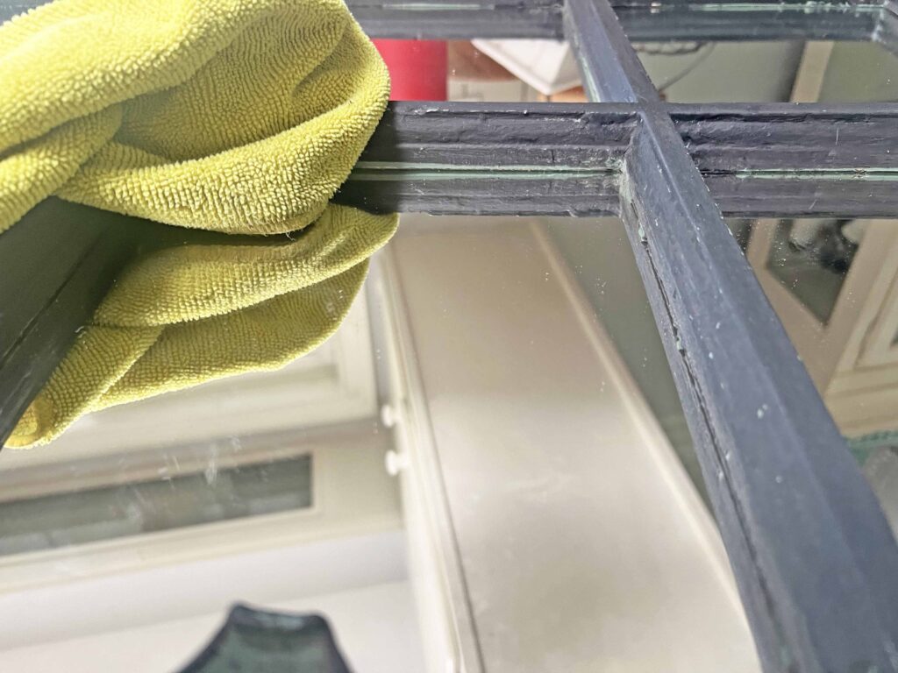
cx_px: 449
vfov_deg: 53.1
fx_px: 674
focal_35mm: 26
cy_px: 336
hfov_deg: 67.3
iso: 125
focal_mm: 5.7
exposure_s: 1/60
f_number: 1.5
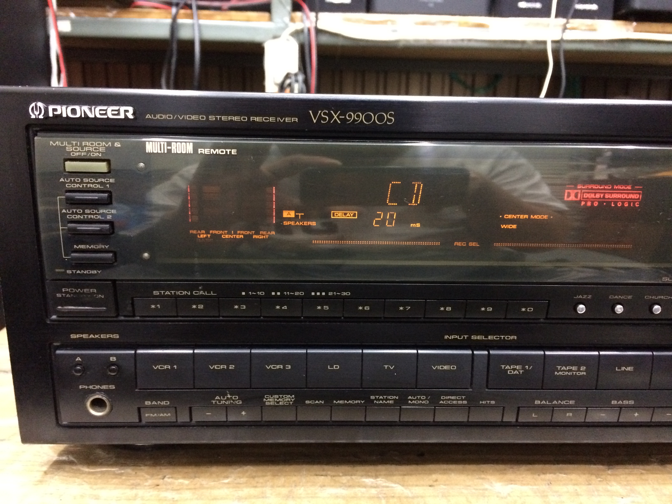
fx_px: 563
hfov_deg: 61.7
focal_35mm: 29
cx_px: 336
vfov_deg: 48.2
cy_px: 252
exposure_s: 1/17
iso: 400
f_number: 2.2
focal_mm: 4.15
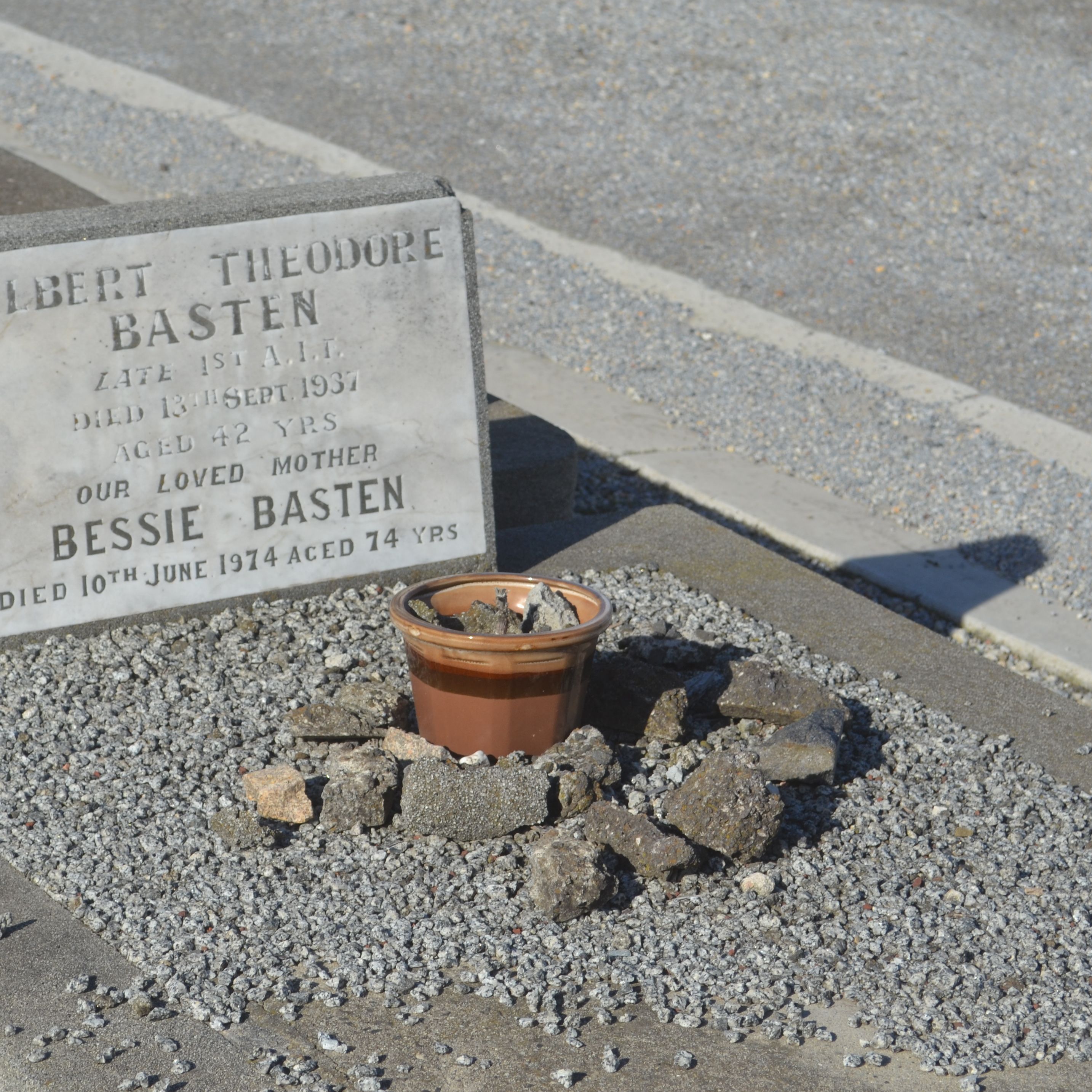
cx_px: 299
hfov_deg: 15.4
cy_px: 529
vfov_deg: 15.5
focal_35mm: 113
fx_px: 4022
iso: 100
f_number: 8
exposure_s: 1/250
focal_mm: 55
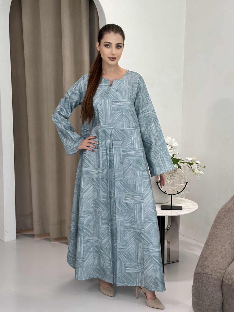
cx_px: 117
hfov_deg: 30.3
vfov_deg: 39.7
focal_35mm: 48
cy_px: 156
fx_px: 433
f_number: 1.78
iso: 80
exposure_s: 1/230
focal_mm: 6.86
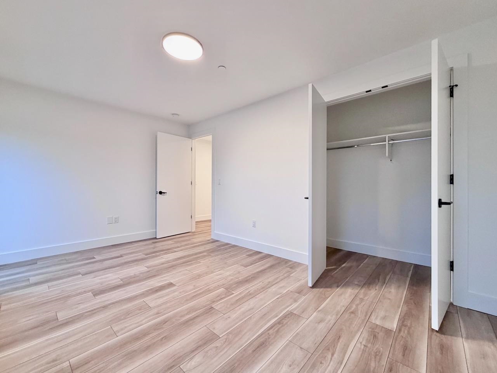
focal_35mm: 14
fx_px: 201
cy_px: 186
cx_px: 248
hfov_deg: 102.1
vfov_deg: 85.7
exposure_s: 1/60
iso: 200
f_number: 2.2
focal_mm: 2.22
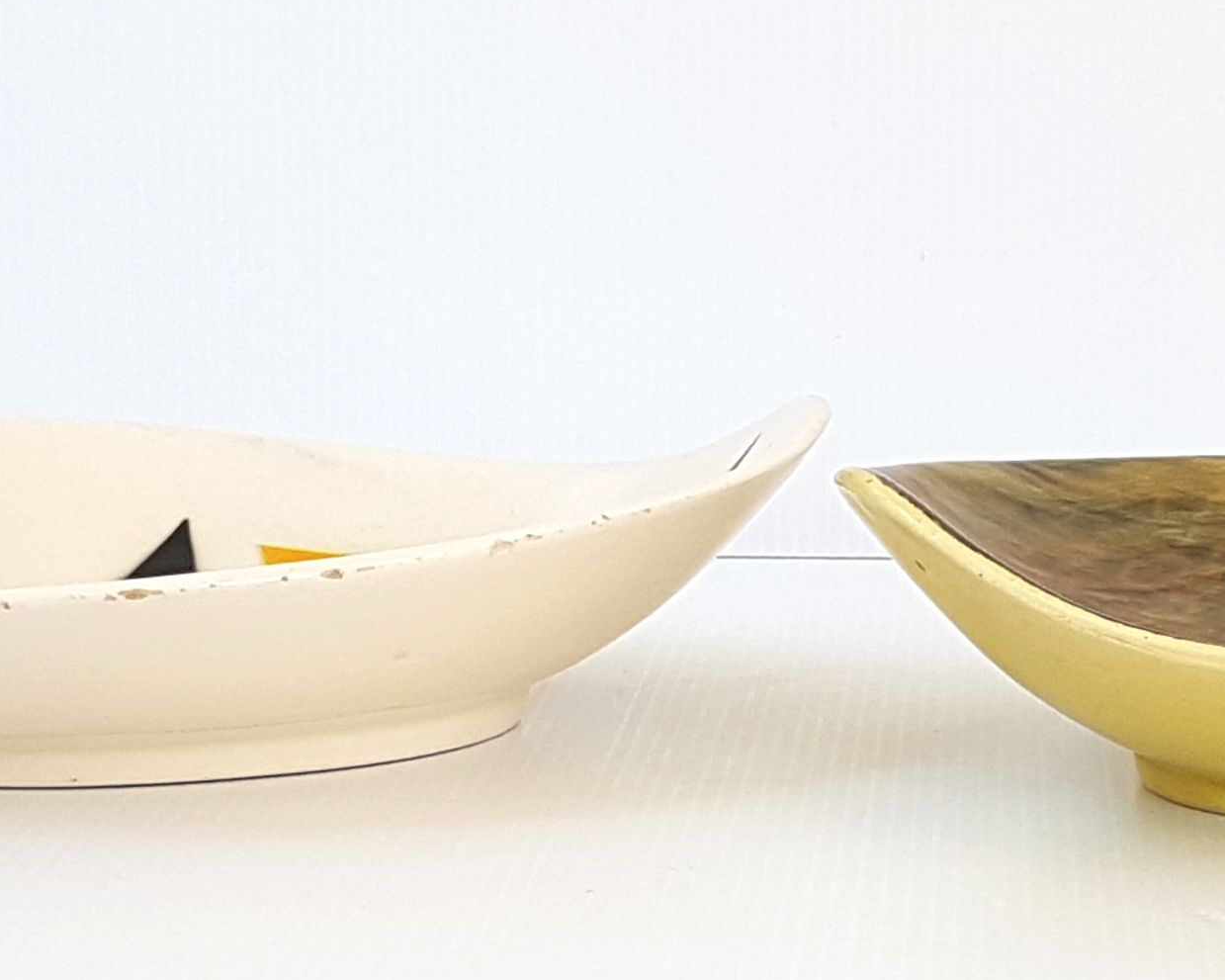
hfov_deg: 31.9
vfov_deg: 25.8
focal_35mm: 59
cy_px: 566
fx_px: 2139
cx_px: 743
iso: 50
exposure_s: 1/161
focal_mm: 4.2
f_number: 1.7
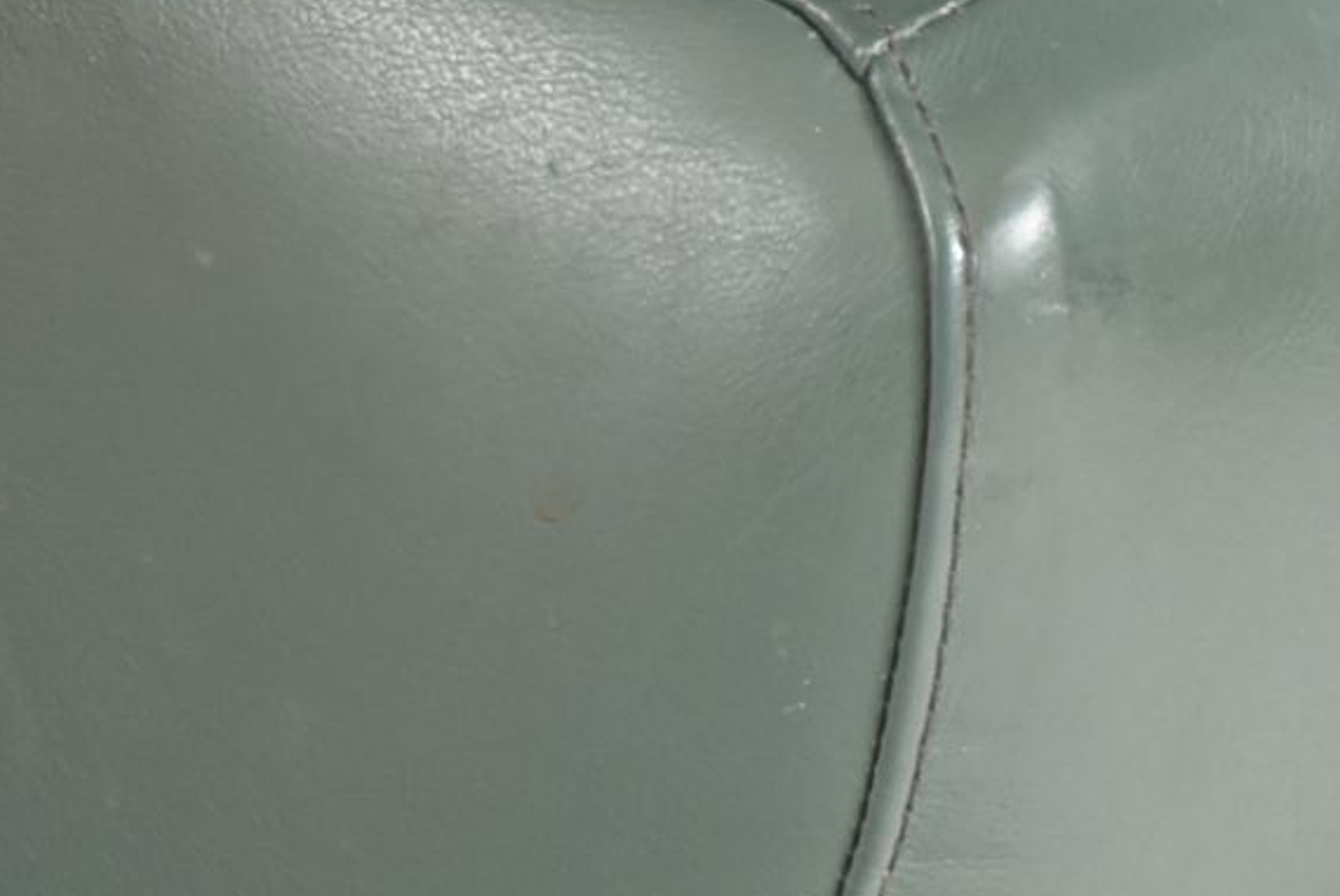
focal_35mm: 591
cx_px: -87
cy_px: 1493
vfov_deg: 2.3
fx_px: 22000
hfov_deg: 3.5
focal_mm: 75
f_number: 9
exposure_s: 1/200
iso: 200
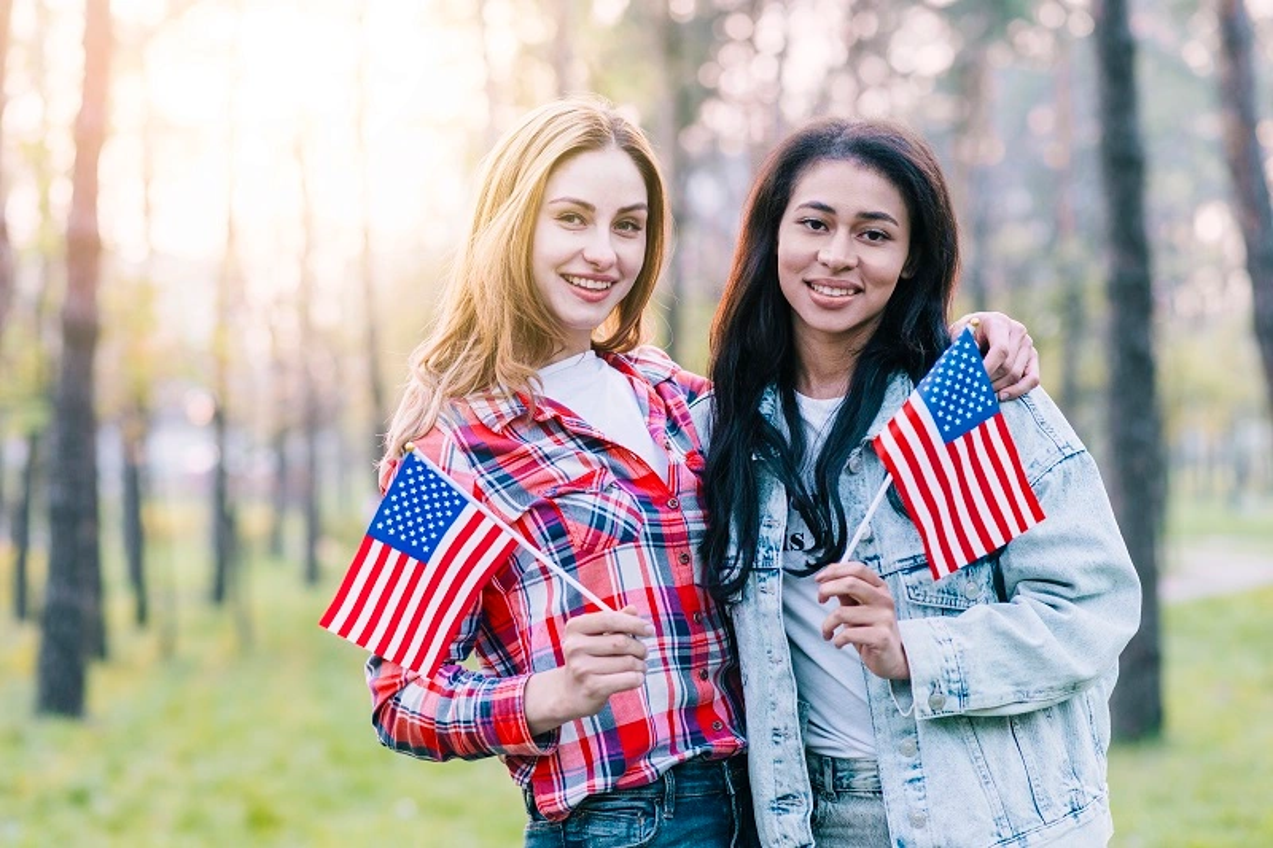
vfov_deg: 16.1
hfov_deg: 23.9
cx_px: 636
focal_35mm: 85
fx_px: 3005
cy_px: 424
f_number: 3.2
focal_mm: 85
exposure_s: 1/200
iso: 500
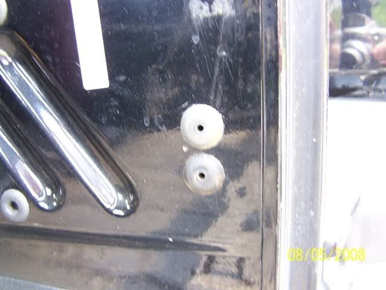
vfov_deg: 37.7
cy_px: 145
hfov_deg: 49.0
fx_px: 424
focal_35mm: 38
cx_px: 193
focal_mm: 6.3
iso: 160
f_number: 2.8
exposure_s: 1/20
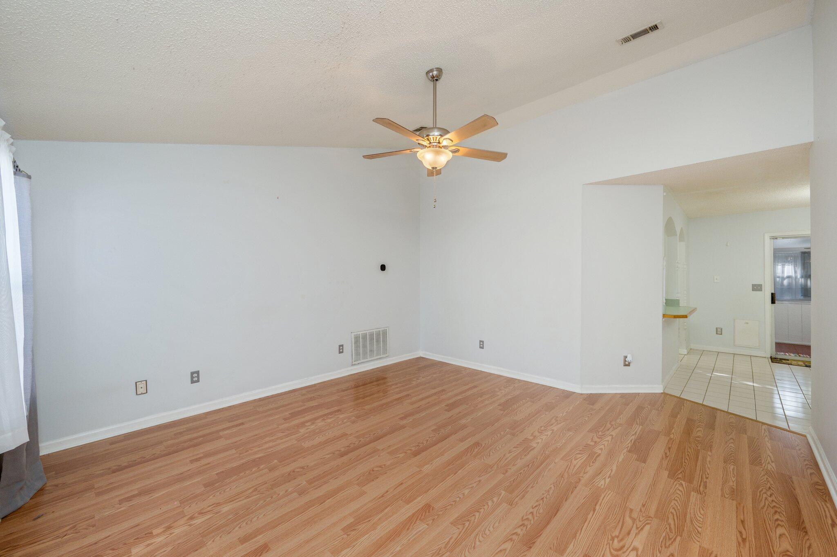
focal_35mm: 14
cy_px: 278
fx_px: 325
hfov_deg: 104.3
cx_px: 418
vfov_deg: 81.1
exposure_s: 1/30
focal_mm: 14
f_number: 9
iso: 320
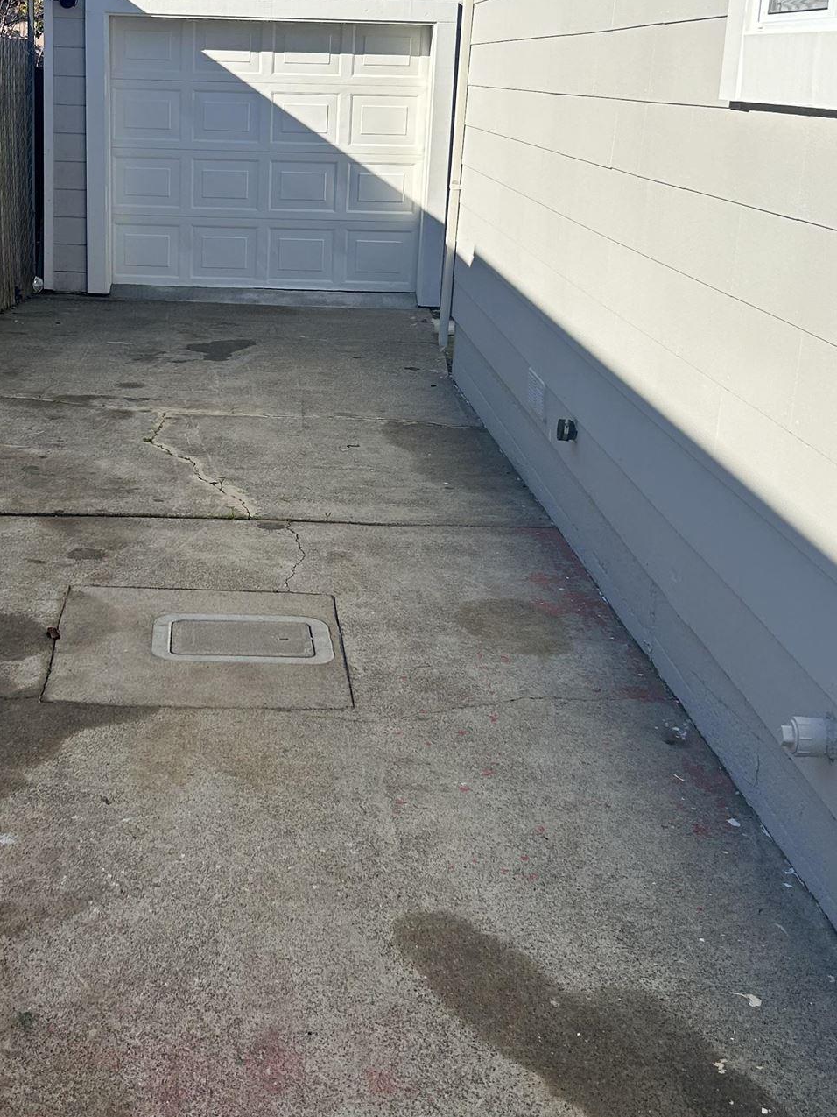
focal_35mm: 47
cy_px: 415
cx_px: 263
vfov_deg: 40.1
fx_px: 1516
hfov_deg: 30.6
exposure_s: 1/4630
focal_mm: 5.7
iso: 50
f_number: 1.5
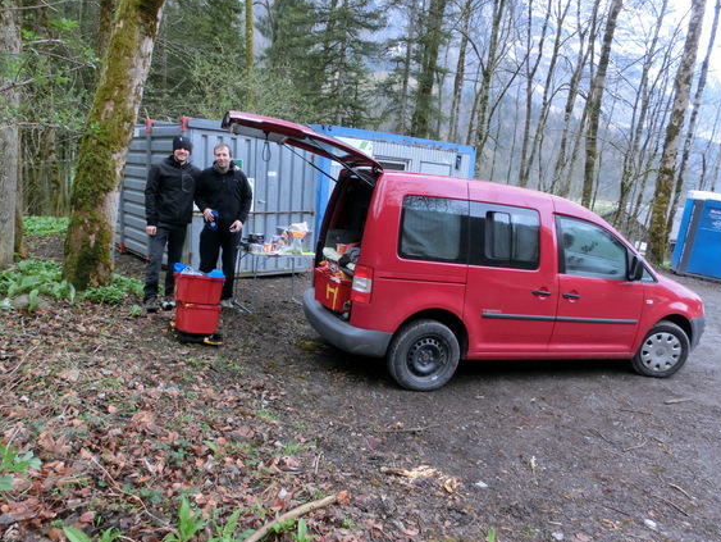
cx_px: 373
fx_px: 521
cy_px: 268
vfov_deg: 54.9
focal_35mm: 25
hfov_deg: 69.3
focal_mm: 4.24
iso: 125
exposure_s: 1/125
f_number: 3
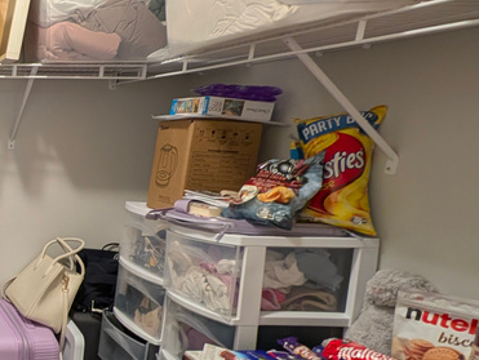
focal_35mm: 33
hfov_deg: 39.0
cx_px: -106
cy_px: 225
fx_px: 457
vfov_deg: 42.7
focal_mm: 2.23
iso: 228
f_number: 1.95
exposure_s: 1/24
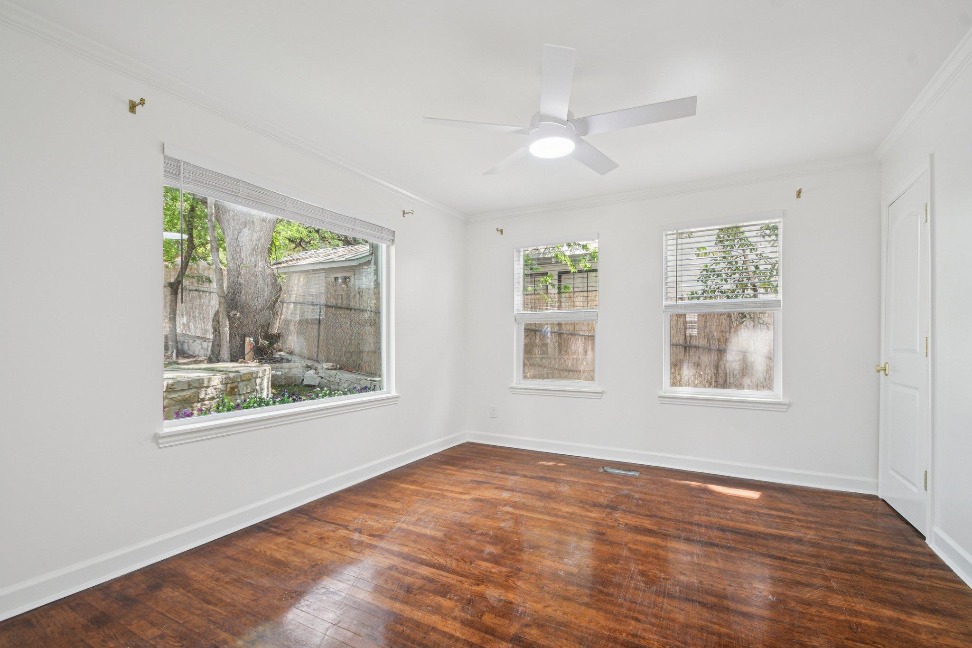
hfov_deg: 100.4
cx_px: 486
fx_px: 405
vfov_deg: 77.3
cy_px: 324
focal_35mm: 15
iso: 400
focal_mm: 10
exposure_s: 1/20
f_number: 8
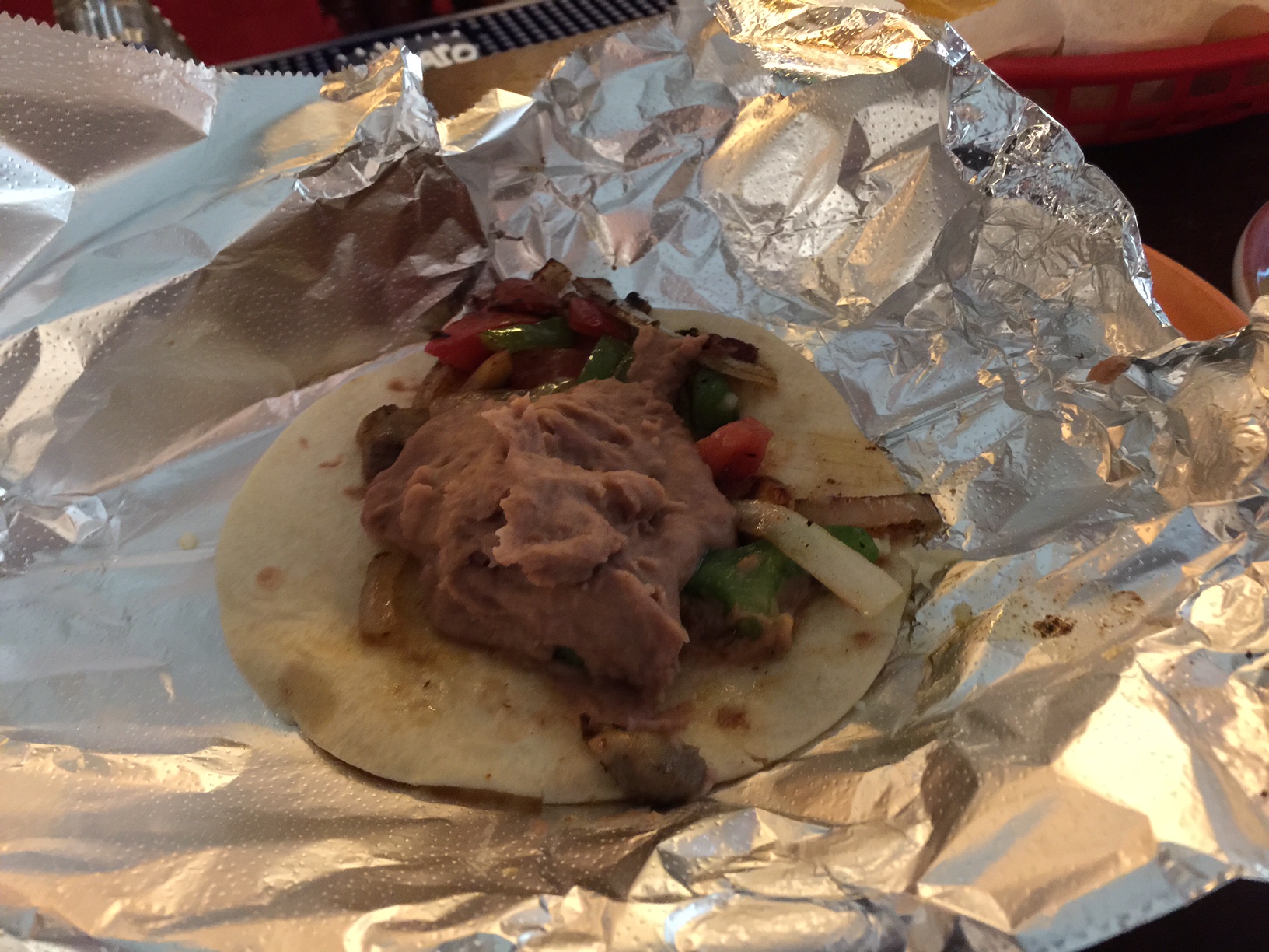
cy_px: 476
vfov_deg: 48.2
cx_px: 634
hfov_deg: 61.7
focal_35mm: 29
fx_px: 1063
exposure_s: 1/4
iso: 100
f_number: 2.2
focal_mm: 4.15
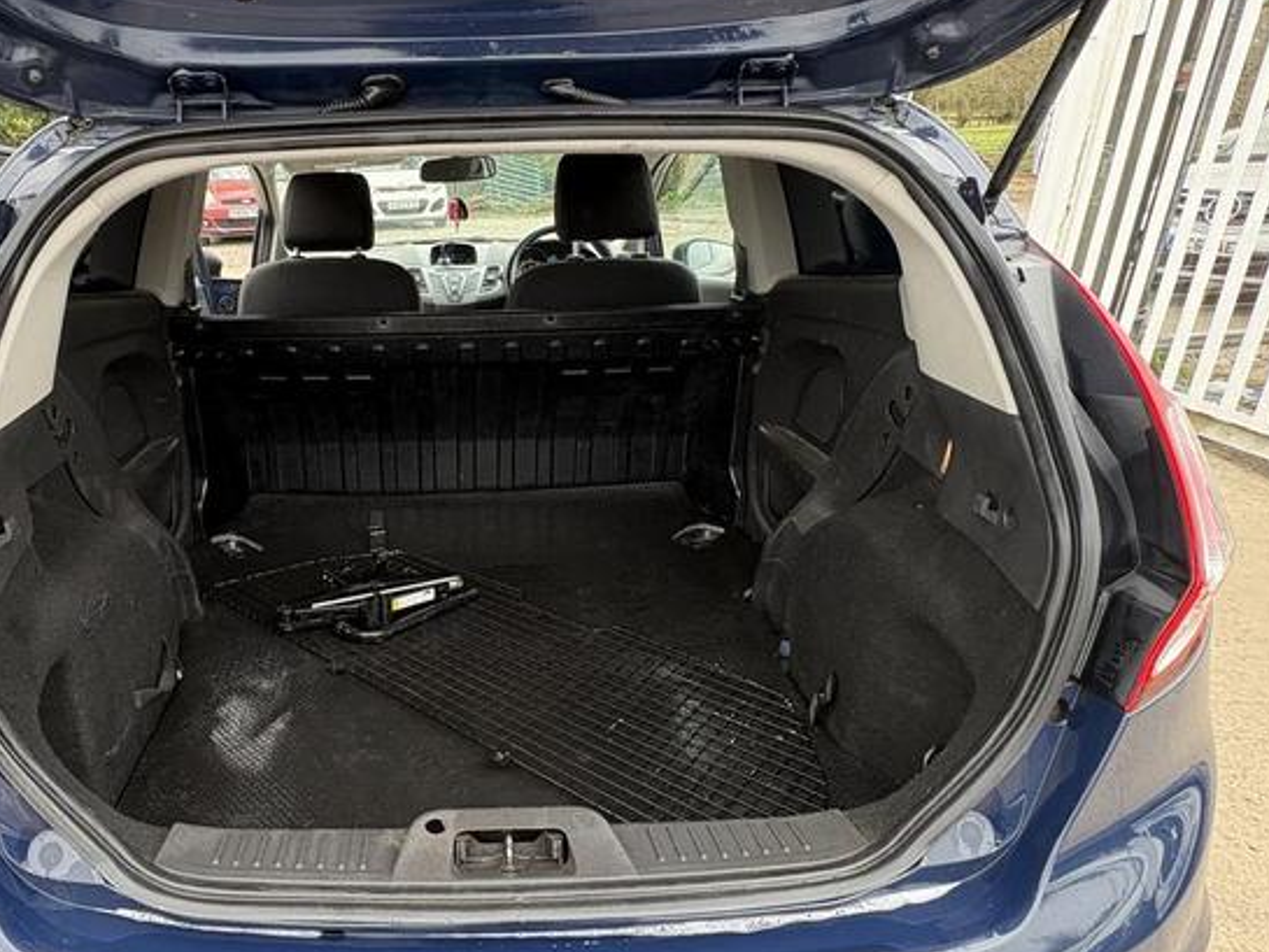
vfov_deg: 58.9
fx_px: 843
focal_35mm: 23
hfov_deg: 72.1
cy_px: 489
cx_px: 445
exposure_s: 1/99
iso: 200
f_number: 2.2
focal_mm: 2.22
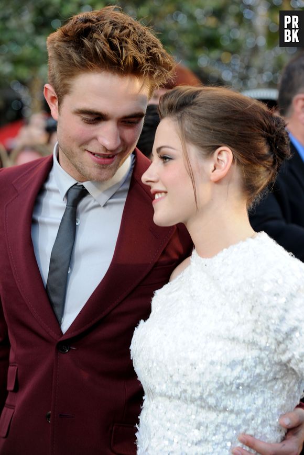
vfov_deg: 16.8
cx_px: 152
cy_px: 228
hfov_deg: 11.2
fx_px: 1545
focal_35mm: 122
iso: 640
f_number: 5.6
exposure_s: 1/200
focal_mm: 122
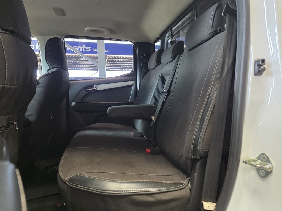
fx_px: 187
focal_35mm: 23
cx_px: 141
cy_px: 106
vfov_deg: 58.9
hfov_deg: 73.9
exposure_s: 1/100
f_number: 1.7
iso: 320
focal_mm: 6.25
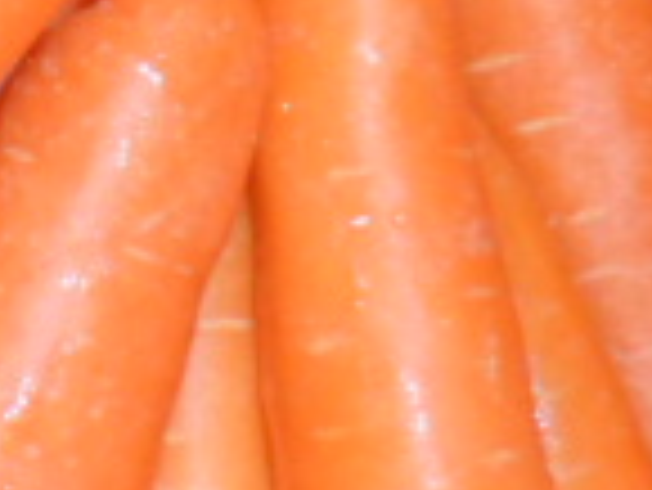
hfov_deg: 9.5
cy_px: 427
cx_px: -751
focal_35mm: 191
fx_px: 3601
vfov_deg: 7.8
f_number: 3.5
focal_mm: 4.9
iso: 200
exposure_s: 1/45
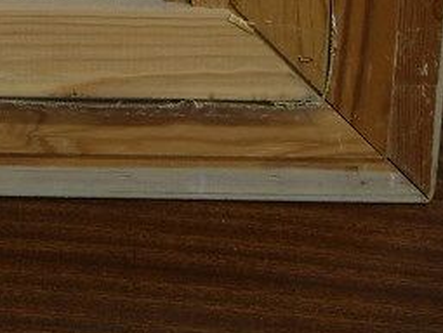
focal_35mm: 158
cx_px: -245
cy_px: -388
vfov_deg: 8.8
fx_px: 2025
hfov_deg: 11.9
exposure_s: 1/30
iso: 640
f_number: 4
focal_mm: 22.3
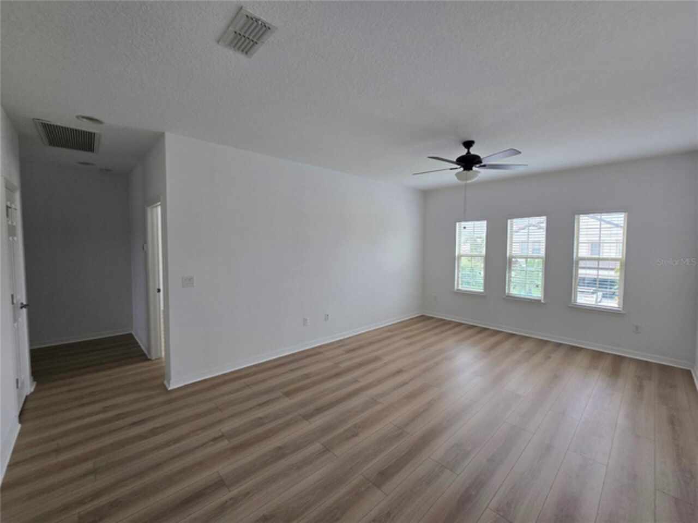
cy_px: 262
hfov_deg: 106.2
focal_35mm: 13
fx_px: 262
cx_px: 349
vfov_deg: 89.9
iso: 64
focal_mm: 2.2
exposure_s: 1/60
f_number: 2.2
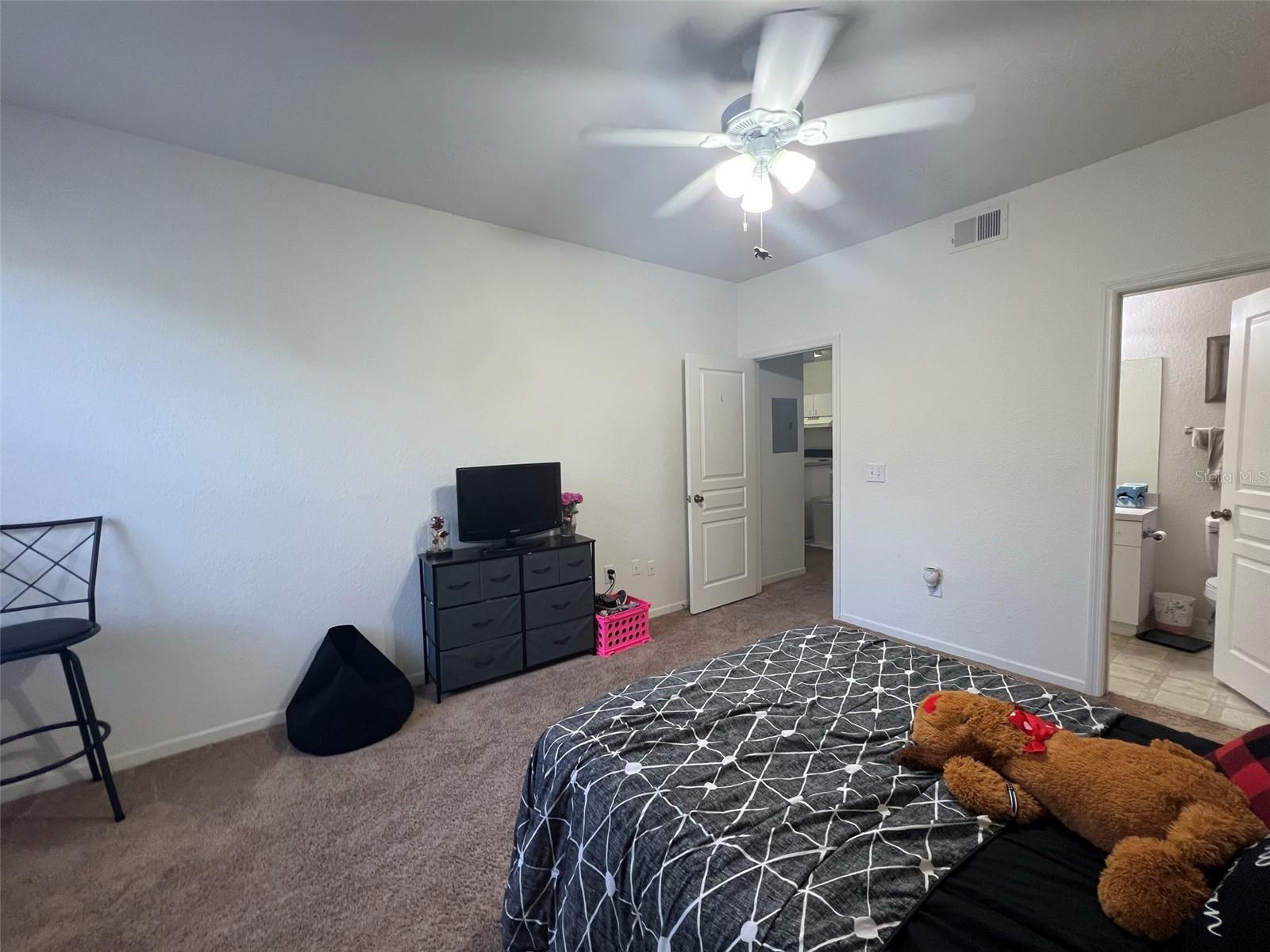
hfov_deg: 106.2
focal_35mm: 13
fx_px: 477
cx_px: 635
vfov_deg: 89.9
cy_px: 476
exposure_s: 1/120
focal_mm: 1.57
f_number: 1.8
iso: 250
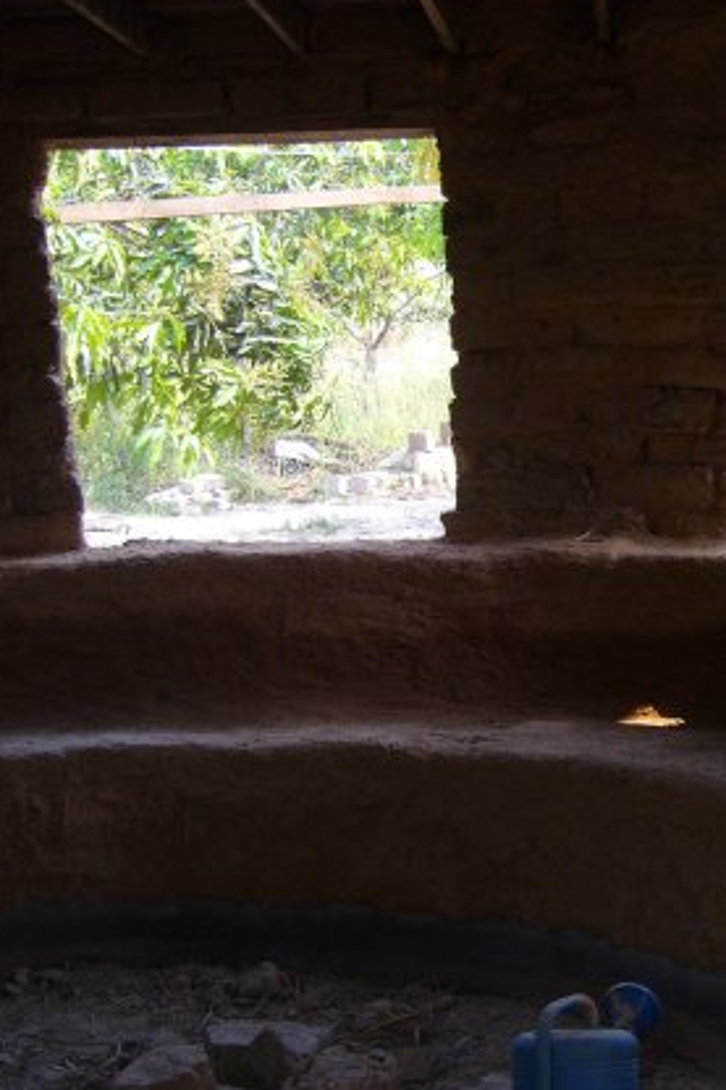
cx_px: 569
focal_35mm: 56
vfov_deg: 35.7
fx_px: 1695
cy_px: 553
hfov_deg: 23.8
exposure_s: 1/160
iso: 100
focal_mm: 5.8
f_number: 2.8
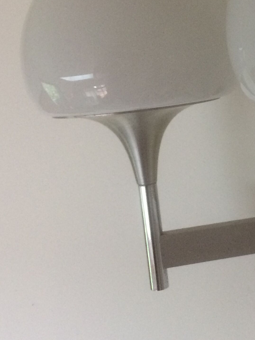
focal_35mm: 66
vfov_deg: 29.0
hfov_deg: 21.5
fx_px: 648
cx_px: 252
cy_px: 92
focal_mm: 4.15
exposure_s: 1/33
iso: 200
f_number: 2.2
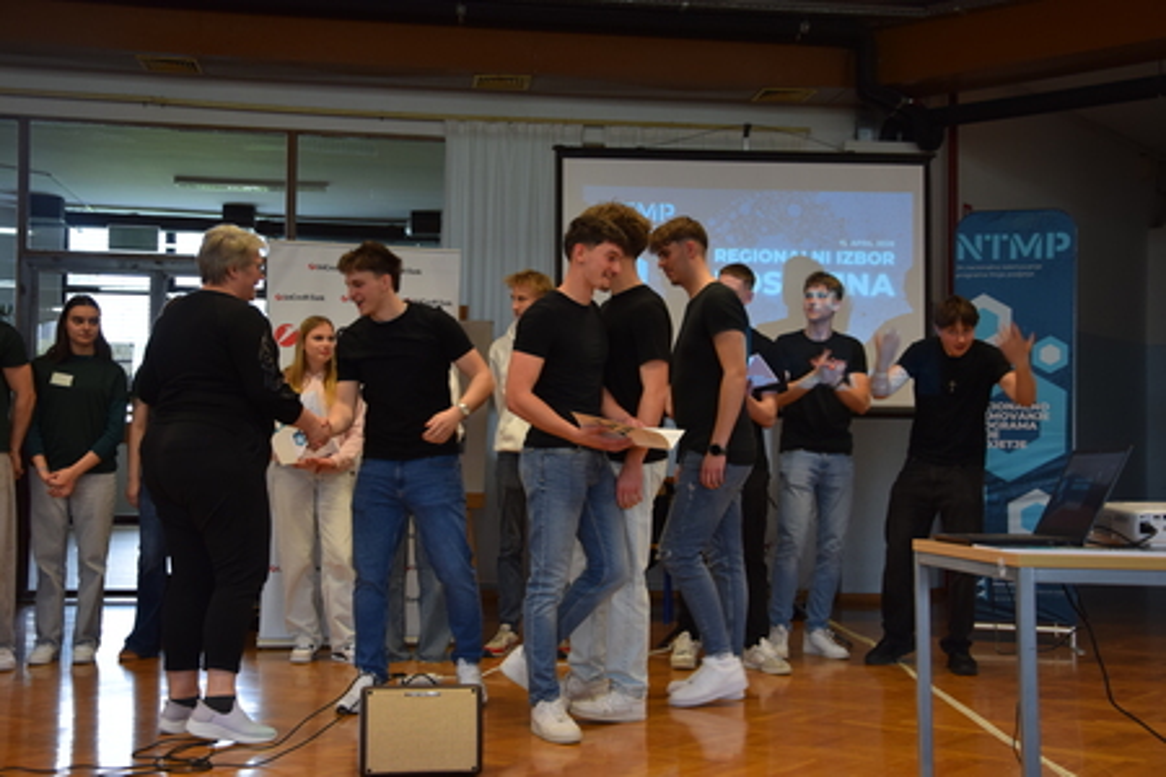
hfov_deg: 41.1
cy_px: 388
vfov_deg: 28.1
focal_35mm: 48
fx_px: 1555
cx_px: 583
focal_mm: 32
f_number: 4.2
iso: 450
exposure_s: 1/60
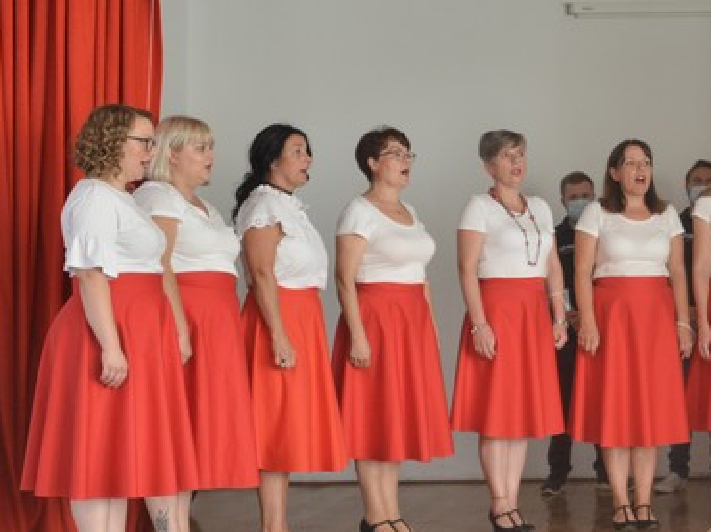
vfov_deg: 18.2
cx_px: 694
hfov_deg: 23.2
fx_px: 1663
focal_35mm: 81
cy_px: 247
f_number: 4
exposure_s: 1/40
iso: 2000
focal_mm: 38
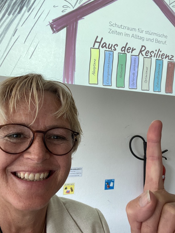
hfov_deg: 46.8
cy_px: 116
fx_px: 202
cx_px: 88
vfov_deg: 60.0
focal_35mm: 30
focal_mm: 2.71
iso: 250
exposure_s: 1/60
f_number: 2.2
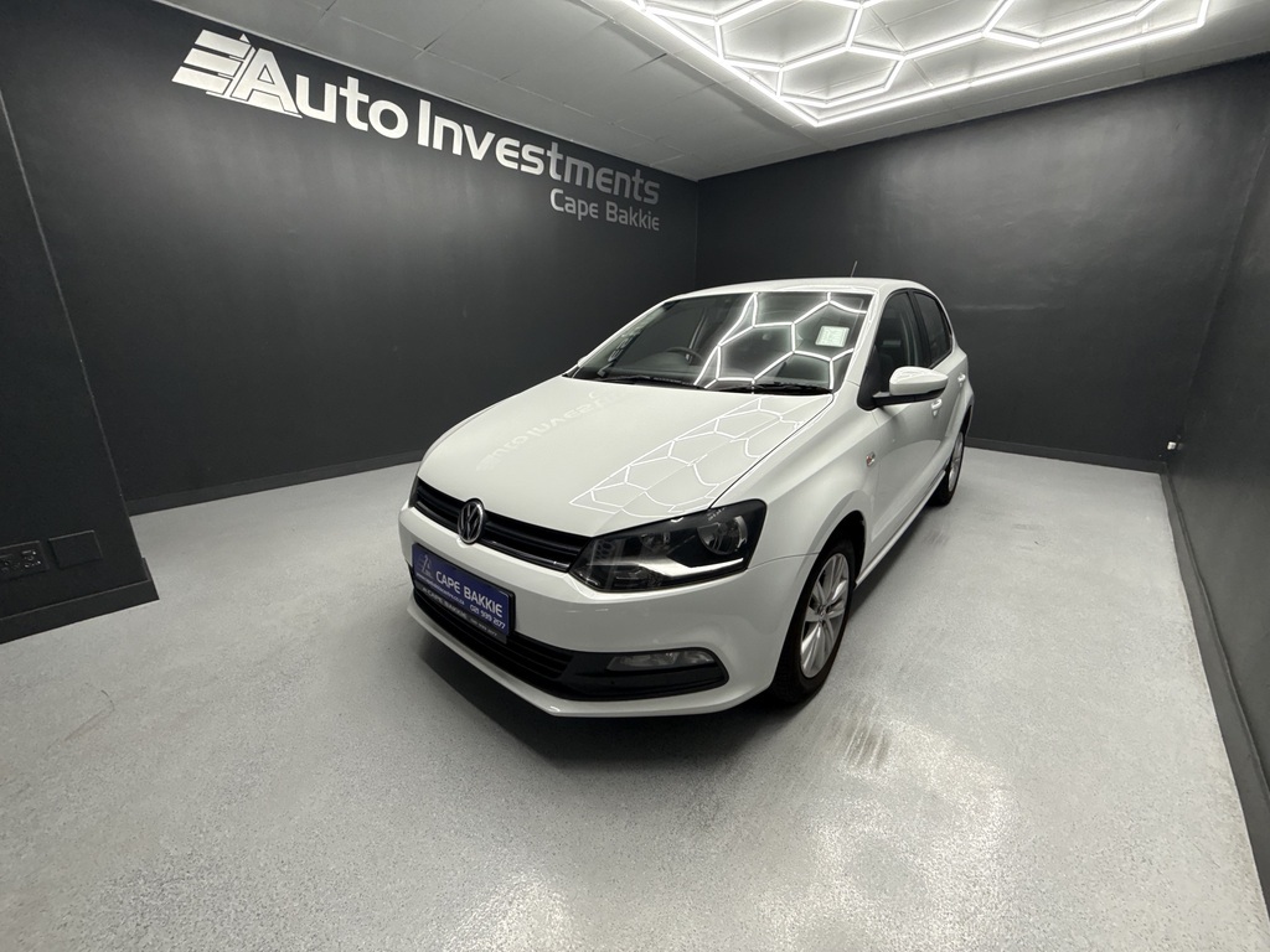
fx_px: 514
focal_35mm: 14
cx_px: 635
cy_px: 476
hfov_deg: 102.1
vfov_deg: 85.7
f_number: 2.2
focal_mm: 2.22
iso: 100
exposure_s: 1/100
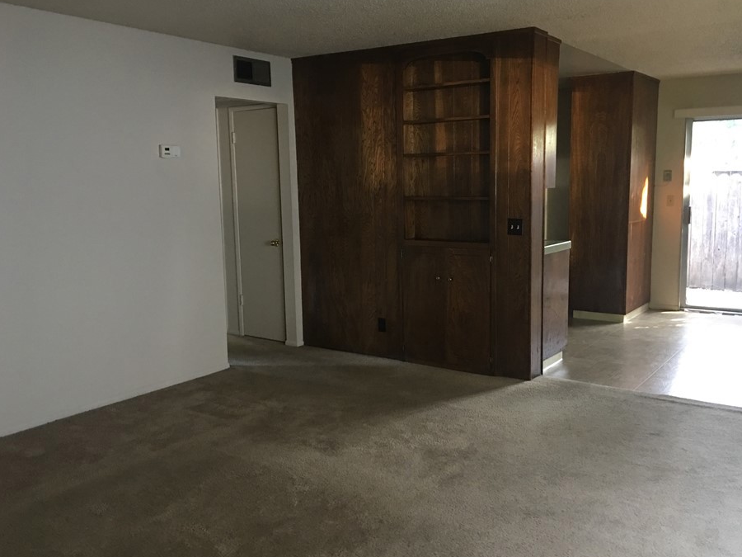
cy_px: 279
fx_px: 707
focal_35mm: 33
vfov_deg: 42.9
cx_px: 402
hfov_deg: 55.3
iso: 100
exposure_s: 1/8
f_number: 2.2
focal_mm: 4.15
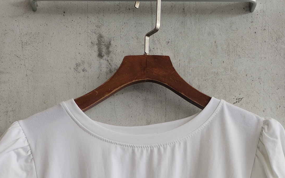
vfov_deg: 17.2
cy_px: 269
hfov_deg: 30.2
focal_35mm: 68
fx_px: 528
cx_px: 142
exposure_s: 1/126
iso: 100
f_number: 1.8
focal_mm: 4.75
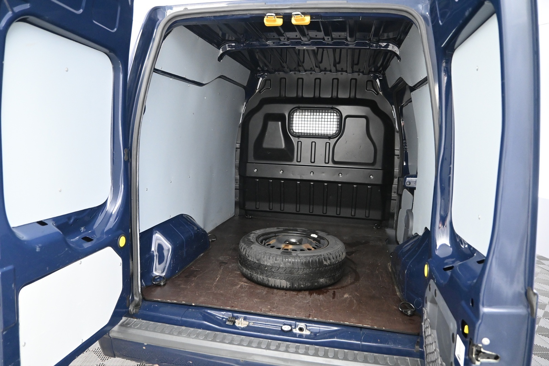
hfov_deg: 73.7
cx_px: 274
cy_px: 183
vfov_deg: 53.1
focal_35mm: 24
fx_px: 366
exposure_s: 1/40
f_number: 3.5
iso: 3200
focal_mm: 16
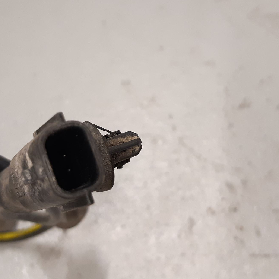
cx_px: 132
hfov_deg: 46.0
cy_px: 120
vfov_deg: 45.9
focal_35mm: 36
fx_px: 328
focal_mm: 3.93
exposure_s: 1/50
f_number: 1.7
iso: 160
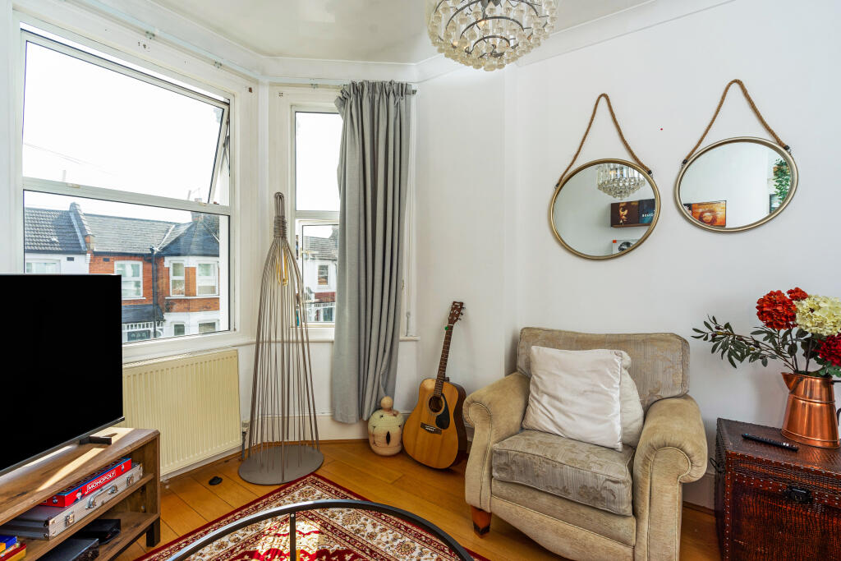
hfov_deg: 96.7
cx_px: 420
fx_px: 374
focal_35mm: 16
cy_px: 280
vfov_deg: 73.8
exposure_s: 1/250
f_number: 8
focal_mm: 16
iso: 400
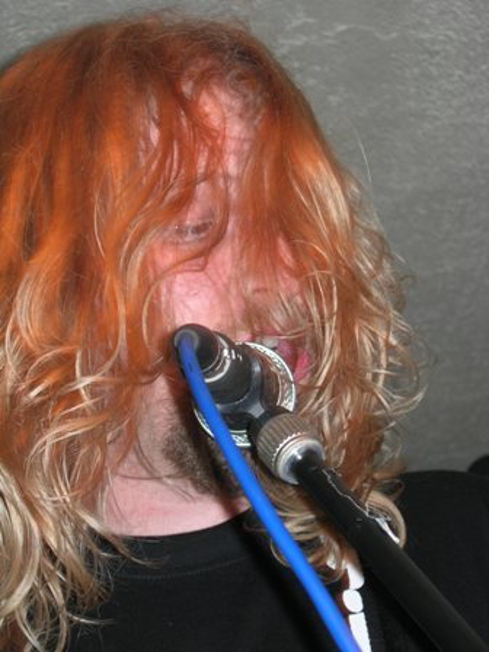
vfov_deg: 17.4
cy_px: 326
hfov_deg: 13.1
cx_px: 244
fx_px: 2128
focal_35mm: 113
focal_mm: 23.4
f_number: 4.9
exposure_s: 1/60.1
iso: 64
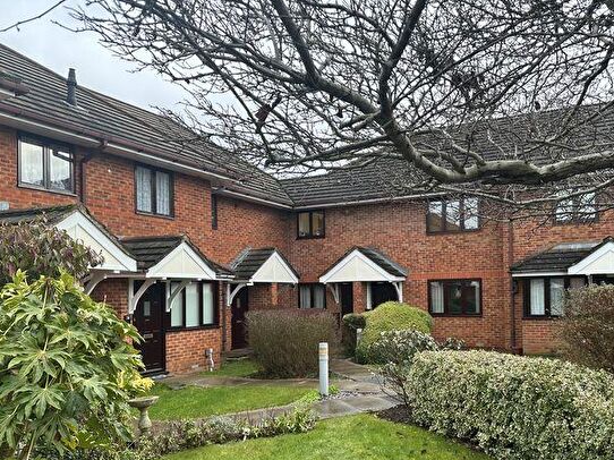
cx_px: 360
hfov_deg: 58.0
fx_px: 550
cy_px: 288
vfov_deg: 45.0
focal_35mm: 31
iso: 80
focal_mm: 6.86
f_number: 1.78
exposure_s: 1/205
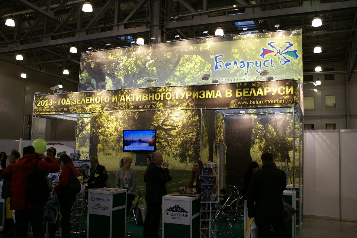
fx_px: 327
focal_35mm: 33
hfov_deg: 57.2
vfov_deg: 40.0
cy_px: 119
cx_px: 178
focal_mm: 22
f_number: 4
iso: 160
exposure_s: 1/40
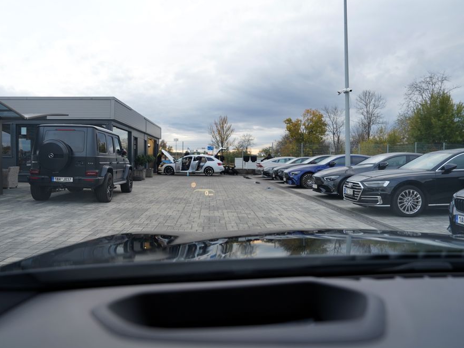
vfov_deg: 51.3
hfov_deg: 65.2
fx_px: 362
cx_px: 211
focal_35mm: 27
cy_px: 179
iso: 200
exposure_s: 1/60
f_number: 4
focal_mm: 24
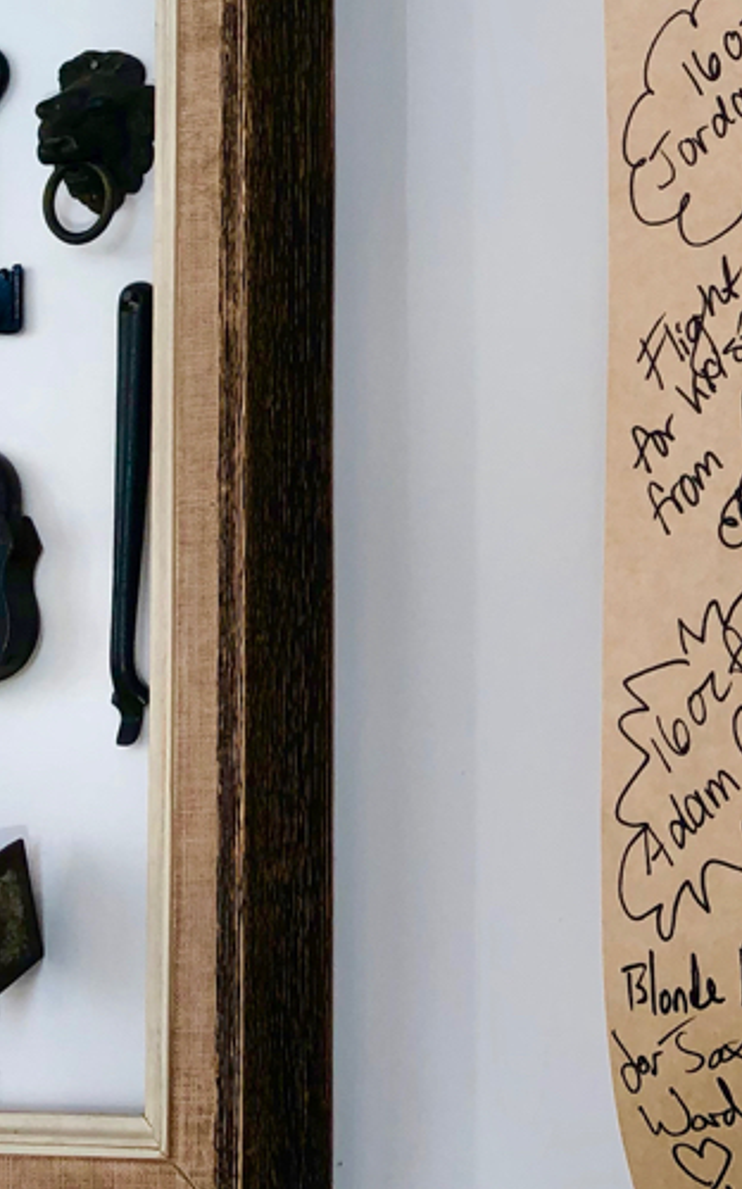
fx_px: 2462
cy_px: 285
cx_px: 1142
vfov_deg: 26.8
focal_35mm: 76
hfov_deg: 15.7
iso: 32
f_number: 1.8
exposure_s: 1/120
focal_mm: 3.99
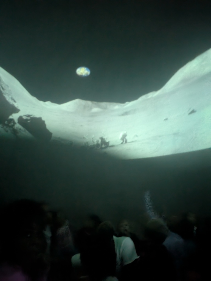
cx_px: 106
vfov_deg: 69.4
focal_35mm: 25
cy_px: 140
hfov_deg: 54.9
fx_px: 203
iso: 13159
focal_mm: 5.43
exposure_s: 1/10
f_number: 1.89
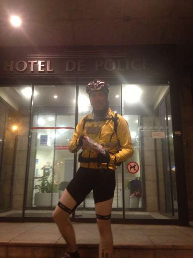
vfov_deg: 52.6
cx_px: 96
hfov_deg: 40.7
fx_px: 260
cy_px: 129
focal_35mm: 35
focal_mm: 4.28
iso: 400
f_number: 2.4
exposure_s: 1/17
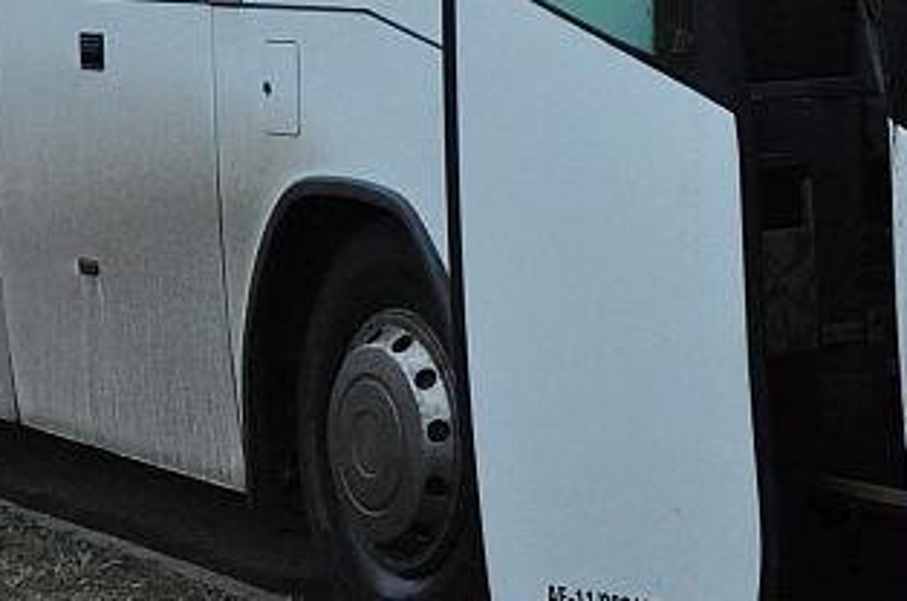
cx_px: 768
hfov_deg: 12.5
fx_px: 4123
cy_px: -104
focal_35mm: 164
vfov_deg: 8.3
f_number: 4.2
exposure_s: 1/60
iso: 1600
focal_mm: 32
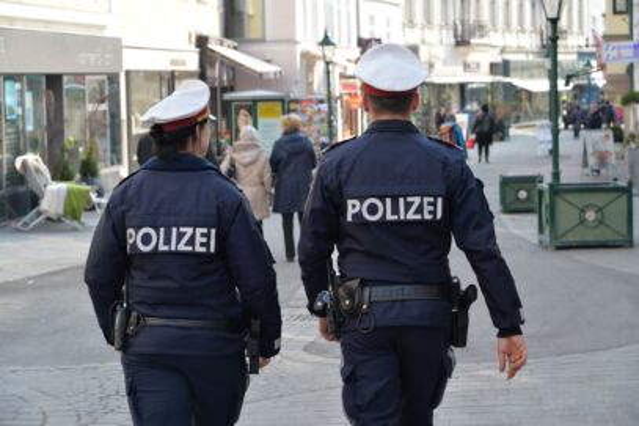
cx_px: 320
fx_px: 1685
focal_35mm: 95
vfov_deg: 14.4
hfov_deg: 21.5
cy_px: 213
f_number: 8
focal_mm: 95
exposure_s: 1/250
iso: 640
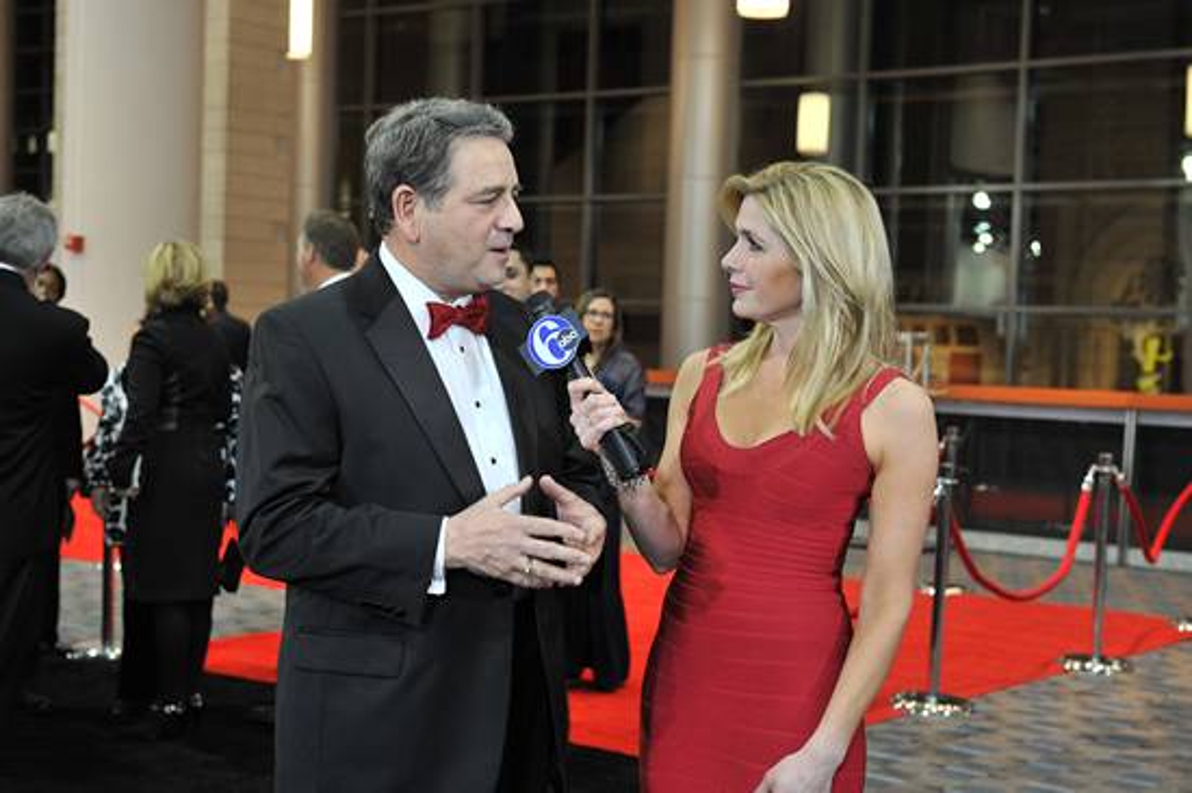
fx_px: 1919
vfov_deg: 23.4
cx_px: 596
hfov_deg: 34.5
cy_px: 396
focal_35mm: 58
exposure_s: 1/60
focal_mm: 58
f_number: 5
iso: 1250
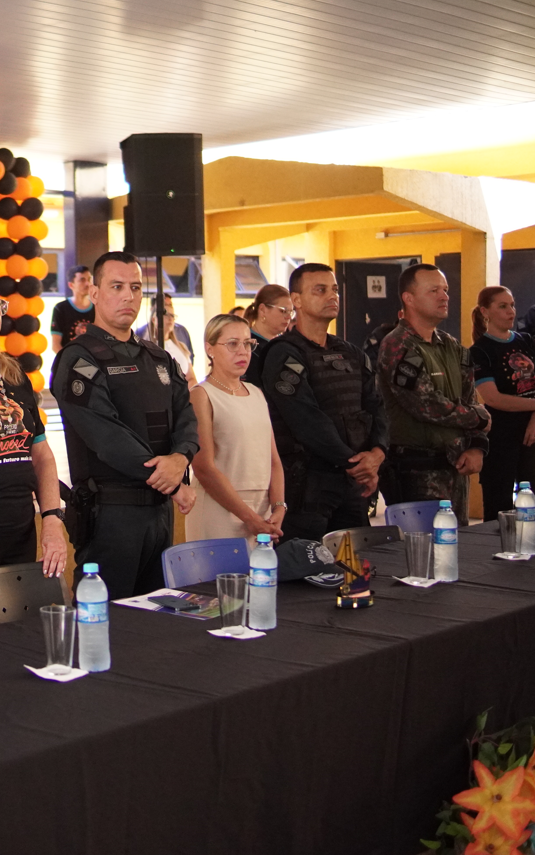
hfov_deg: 22.3
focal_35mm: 54
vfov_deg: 37.7
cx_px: -97
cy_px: 421
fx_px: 1255
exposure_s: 1/4000
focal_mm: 23
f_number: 1.6
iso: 2500
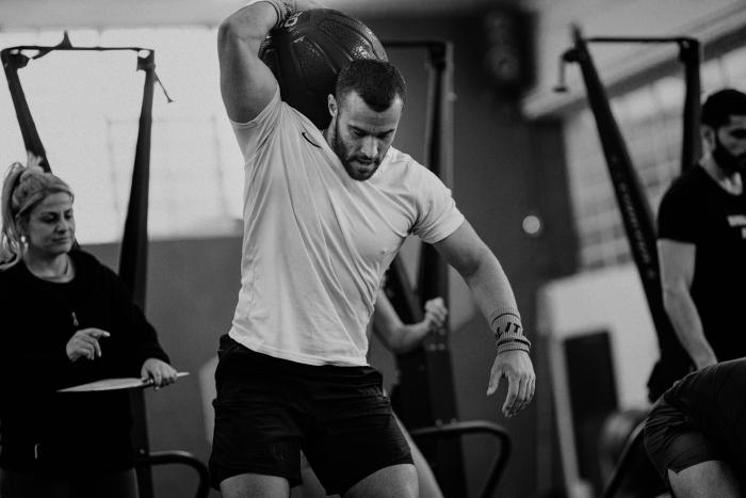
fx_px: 2176
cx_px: 373
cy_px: 249
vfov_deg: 13.0
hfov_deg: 19.5
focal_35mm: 105
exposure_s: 1/400
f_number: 1.6
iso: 800
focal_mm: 105
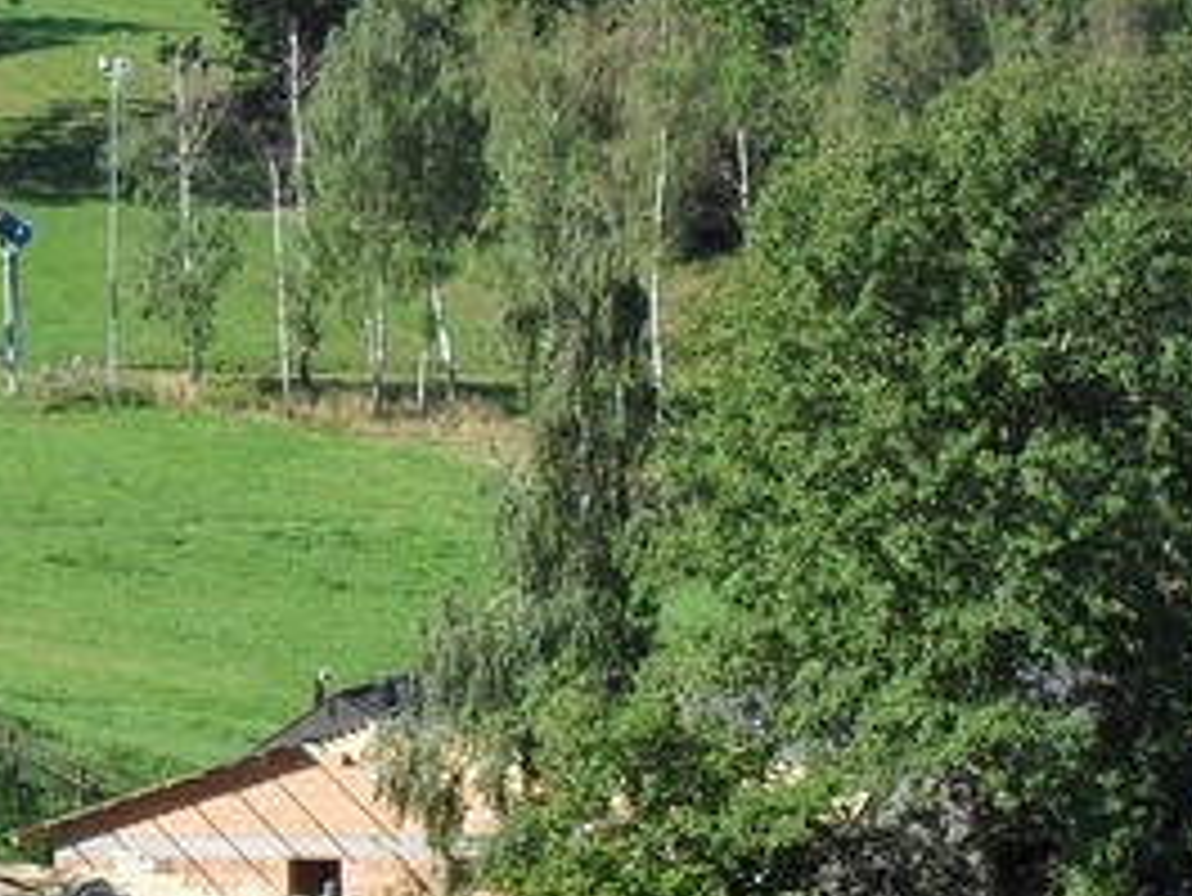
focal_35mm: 199
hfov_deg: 9.9
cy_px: 734
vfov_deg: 7.5
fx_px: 6856
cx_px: 103
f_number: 4.6
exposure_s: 1/350
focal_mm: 11.7
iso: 100
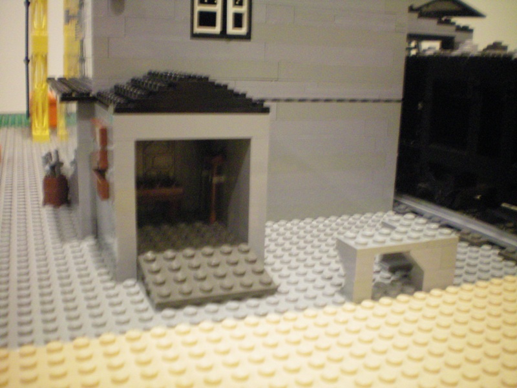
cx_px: 258
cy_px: 194
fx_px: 568
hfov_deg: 49.0
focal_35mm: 38
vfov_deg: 37.7
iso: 400
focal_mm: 6.3
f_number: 3.1
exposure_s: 1/10
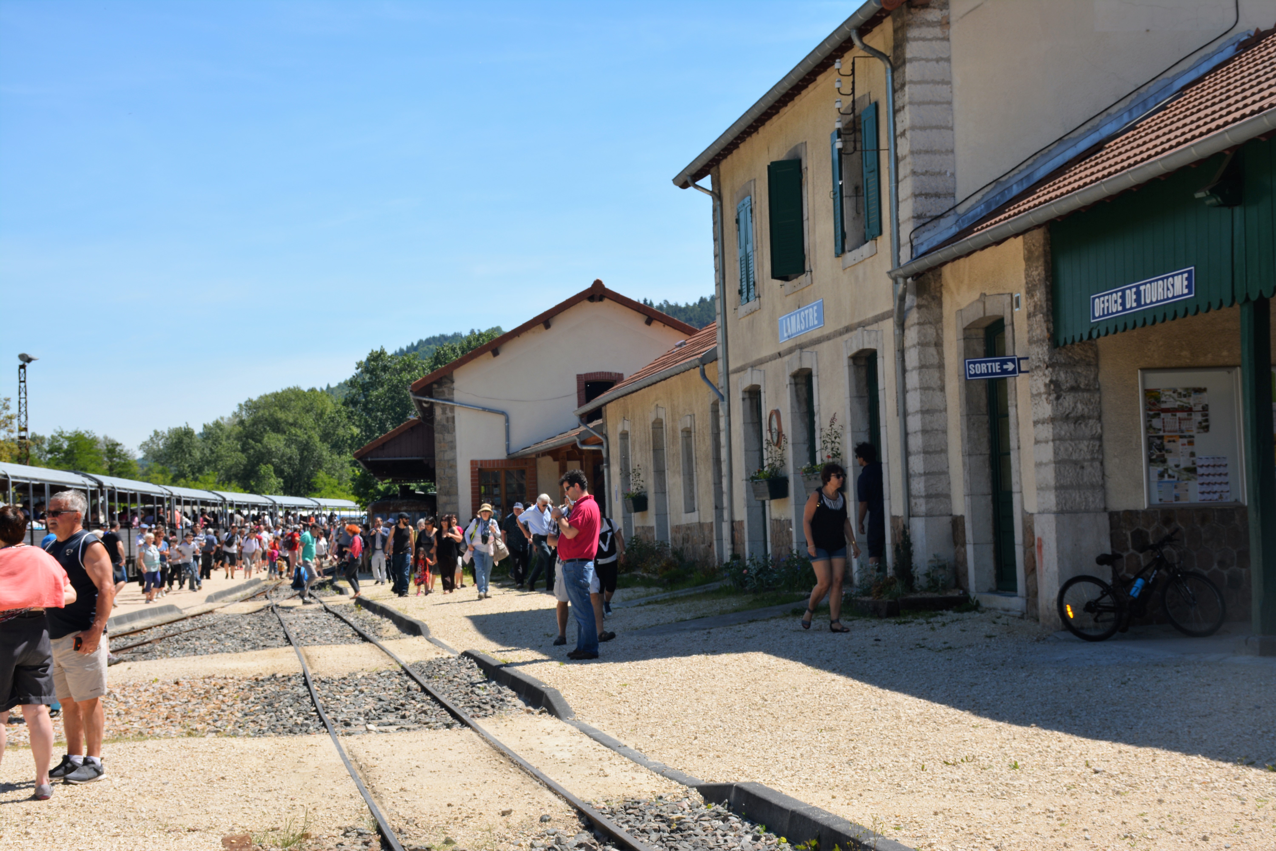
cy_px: 426
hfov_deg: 35.1
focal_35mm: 57
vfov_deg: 23.8
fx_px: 2020
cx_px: 638
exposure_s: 1/200
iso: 100
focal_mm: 38
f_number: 10
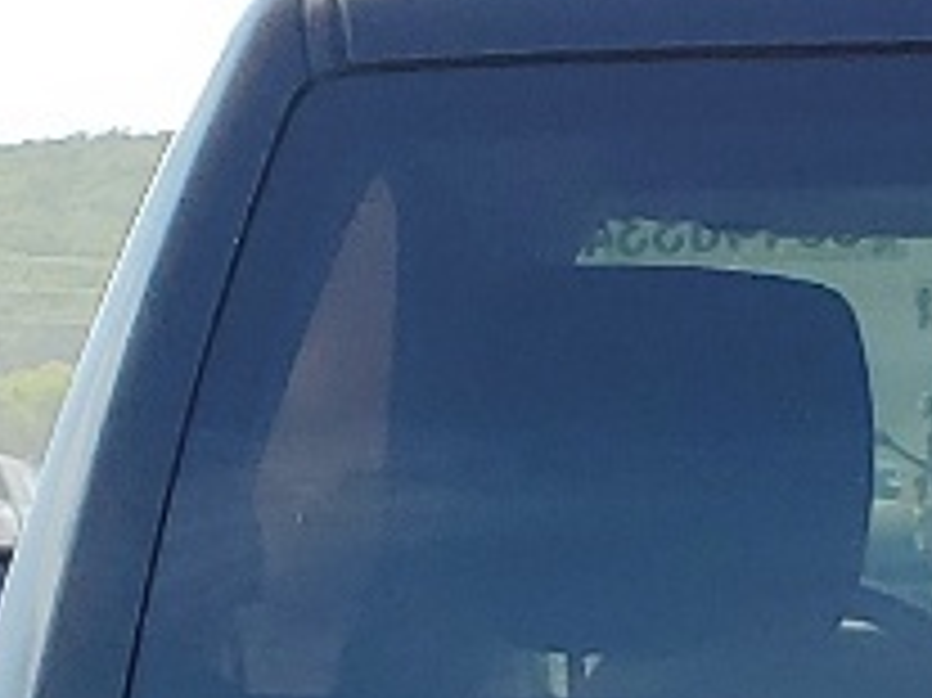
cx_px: 1423
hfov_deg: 9.6
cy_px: 1909
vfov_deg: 6.8
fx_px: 5409
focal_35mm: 201
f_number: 1.5
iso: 50
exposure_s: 1/1667
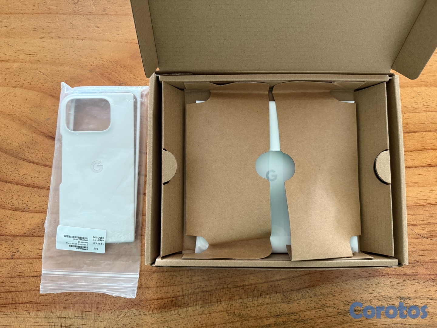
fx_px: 303
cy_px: 164
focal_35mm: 24
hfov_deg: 71.6
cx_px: 218
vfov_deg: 56.8
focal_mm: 6.76
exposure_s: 1/60
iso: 320
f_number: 1.78
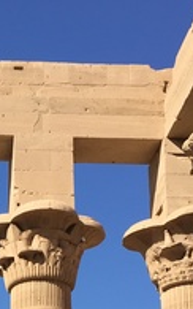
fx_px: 849
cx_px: -52
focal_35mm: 101
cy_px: 366
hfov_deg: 12.6
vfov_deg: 19.4
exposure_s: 1/1451
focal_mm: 4.15
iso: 25
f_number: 2.2
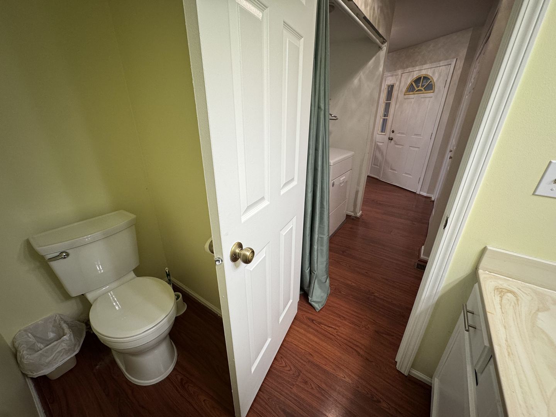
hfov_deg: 102.1
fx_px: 225
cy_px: 208
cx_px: 278
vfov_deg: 85.7
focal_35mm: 14
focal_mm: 2.22
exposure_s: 1/120
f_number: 2.2
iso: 200
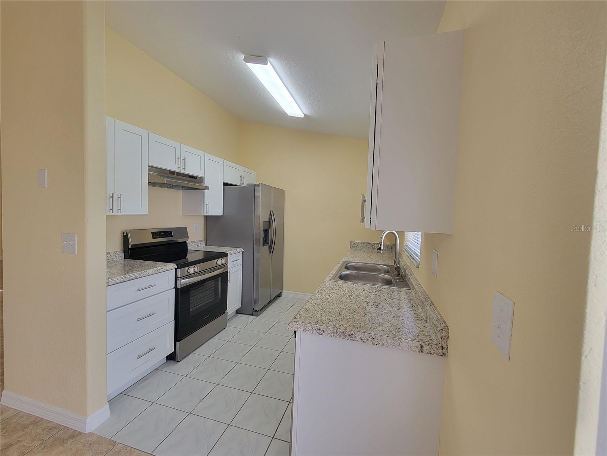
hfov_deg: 106.2
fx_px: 228
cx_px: 304
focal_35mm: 13
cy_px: 228
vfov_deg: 89.9
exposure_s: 1/60
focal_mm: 2.2
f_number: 2.2
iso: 50
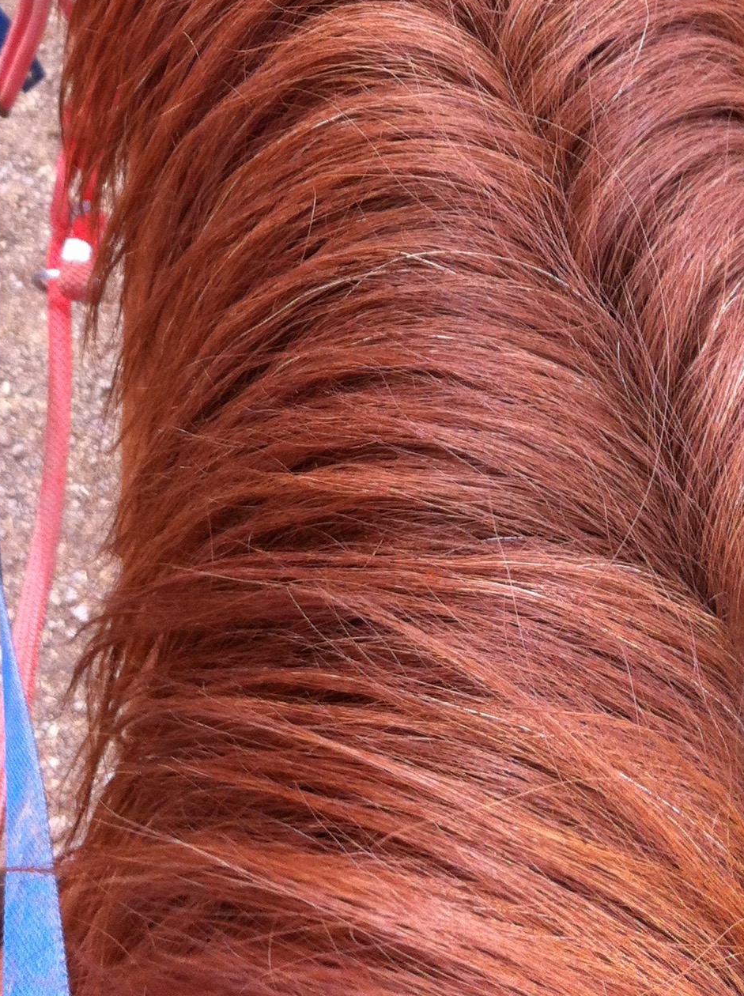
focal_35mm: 72
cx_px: 161
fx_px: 2069
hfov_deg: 20.2
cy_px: -16
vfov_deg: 25.6
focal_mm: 3.85
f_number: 2.8
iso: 80
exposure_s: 1/450
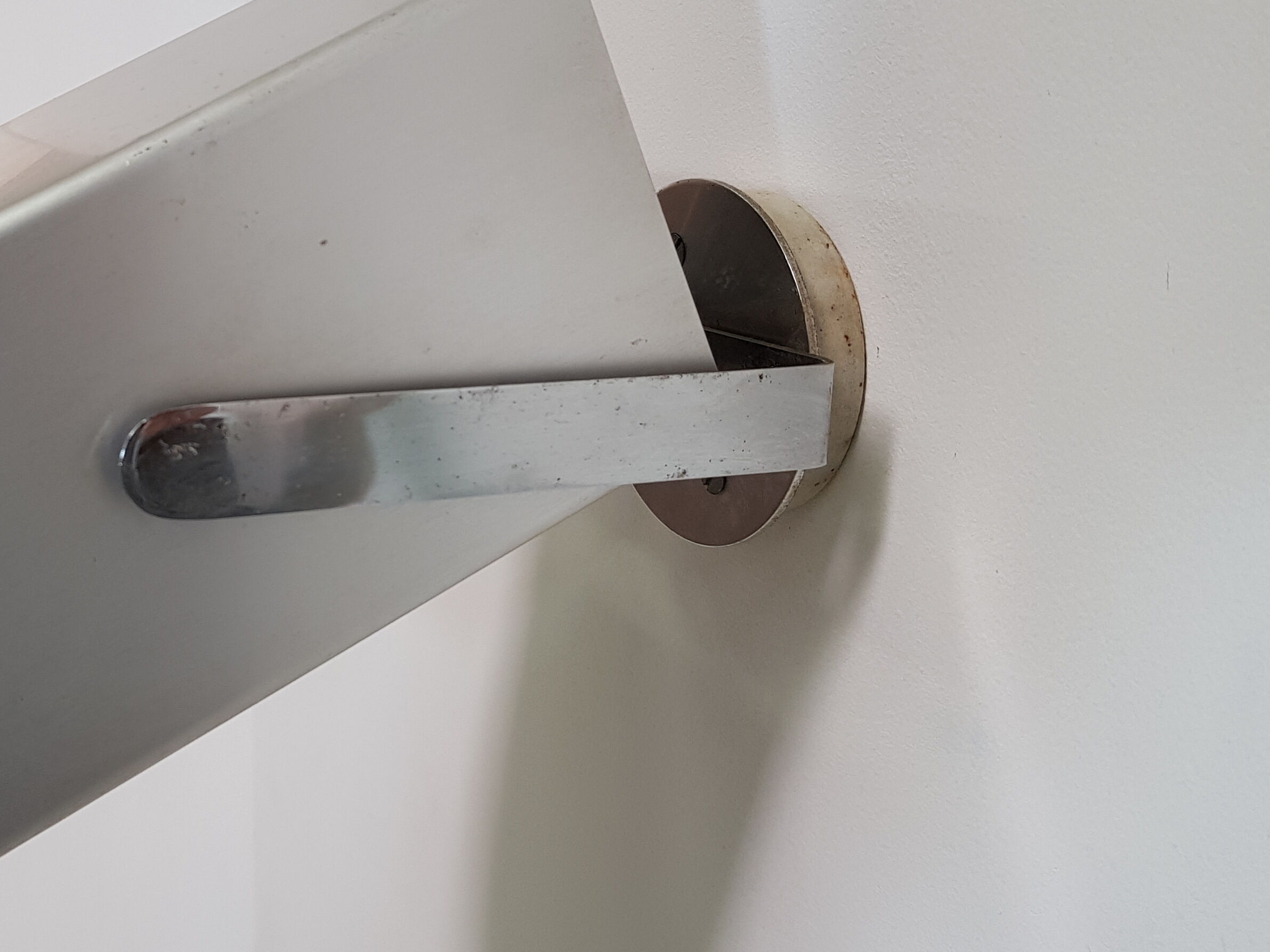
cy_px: 446
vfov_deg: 32.9
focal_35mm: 44
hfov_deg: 41.6
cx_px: 303
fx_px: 1614
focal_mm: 4.2
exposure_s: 1/50
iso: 50
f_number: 1.7
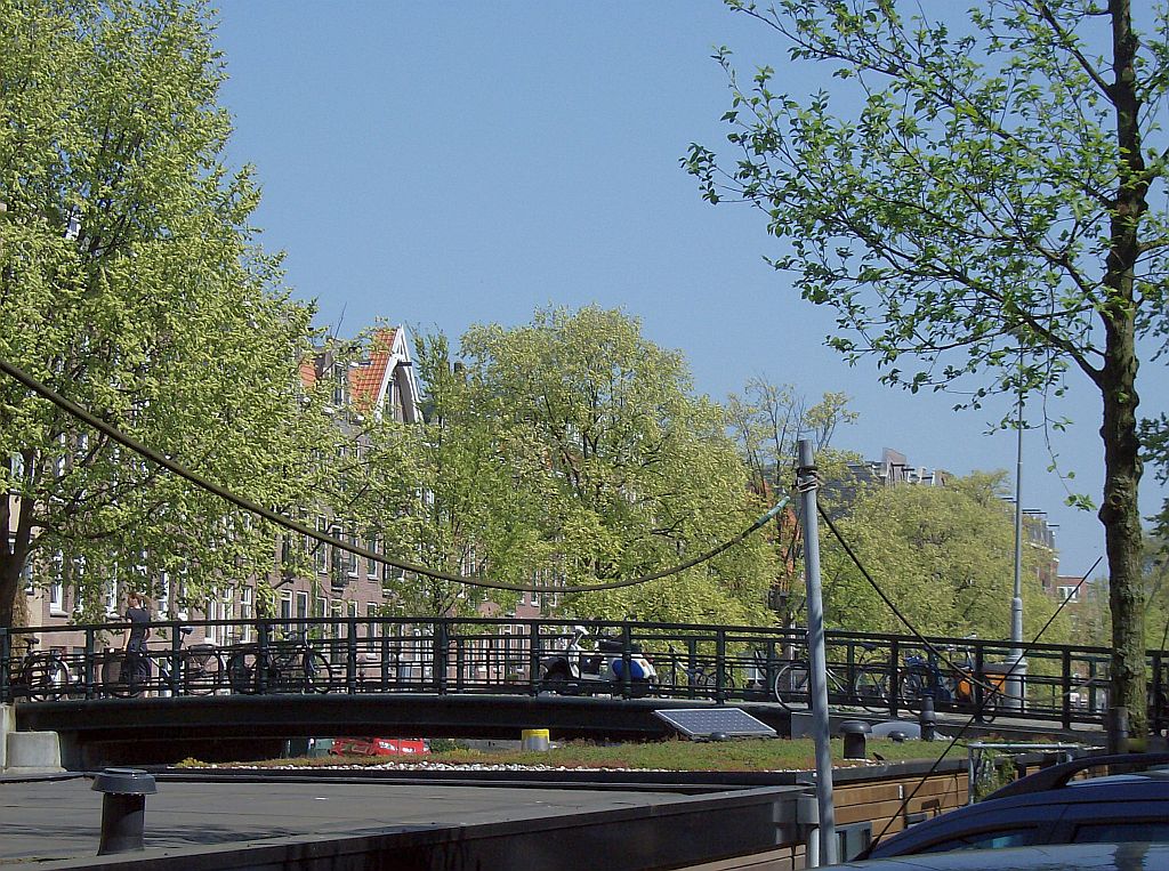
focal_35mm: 108
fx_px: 3639
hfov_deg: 18.3
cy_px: 436
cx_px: 584
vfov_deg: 13.7
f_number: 7.8
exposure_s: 1/372
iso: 100
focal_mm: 18
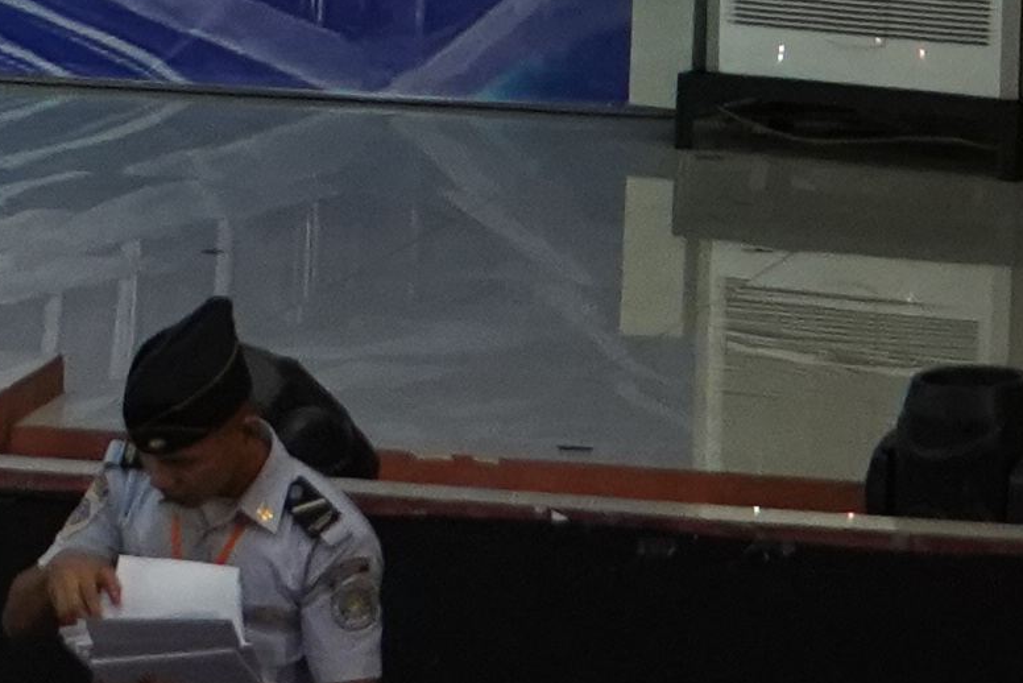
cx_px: -2666
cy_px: -911
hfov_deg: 3.7
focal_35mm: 541
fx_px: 15378
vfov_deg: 2.5
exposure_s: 1/160
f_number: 4
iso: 3200
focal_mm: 70
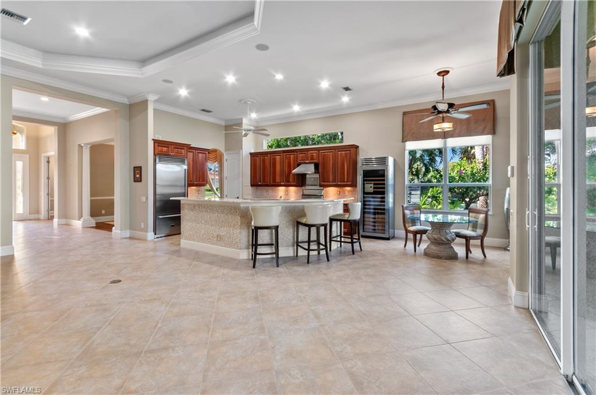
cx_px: 298
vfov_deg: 77.1
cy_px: 198
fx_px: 248
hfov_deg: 100.5
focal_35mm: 15
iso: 200
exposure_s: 1/2.5
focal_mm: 10
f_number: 8
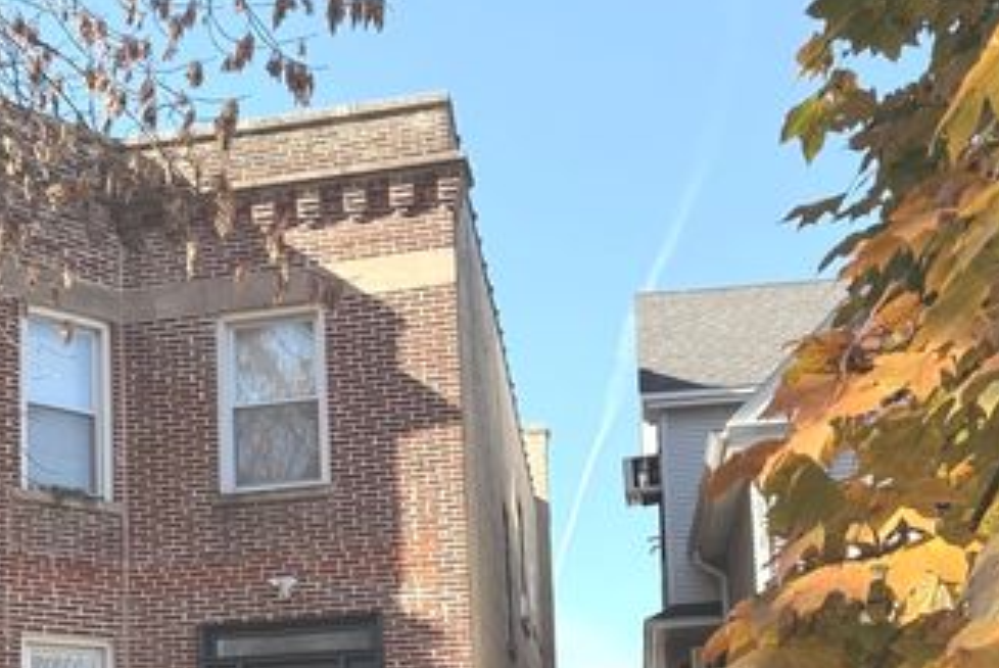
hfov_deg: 38.6
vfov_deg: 25.1
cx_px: 365
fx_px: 1416
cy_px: 691
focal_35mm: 51
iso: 100
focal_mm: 6.76
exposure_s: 1/1618
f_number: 1.78
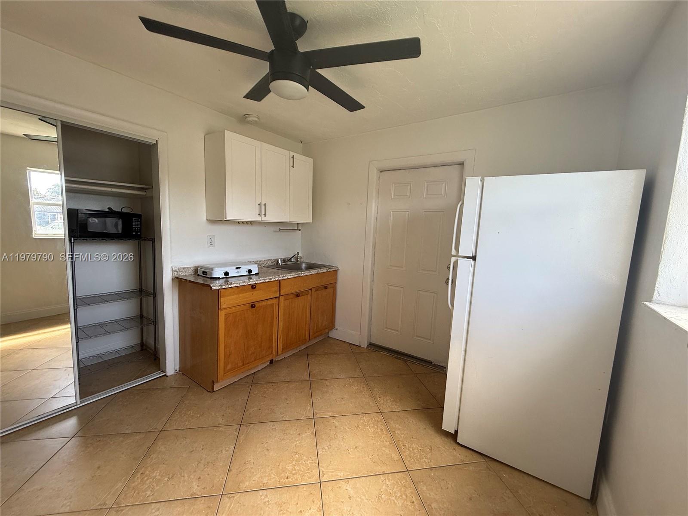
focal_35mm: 14
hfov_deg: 102.1
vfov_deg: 85.7
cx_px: 344
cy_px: 258
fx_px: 278
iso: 80
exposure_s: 1/99
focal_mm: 2.22
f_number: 2.2
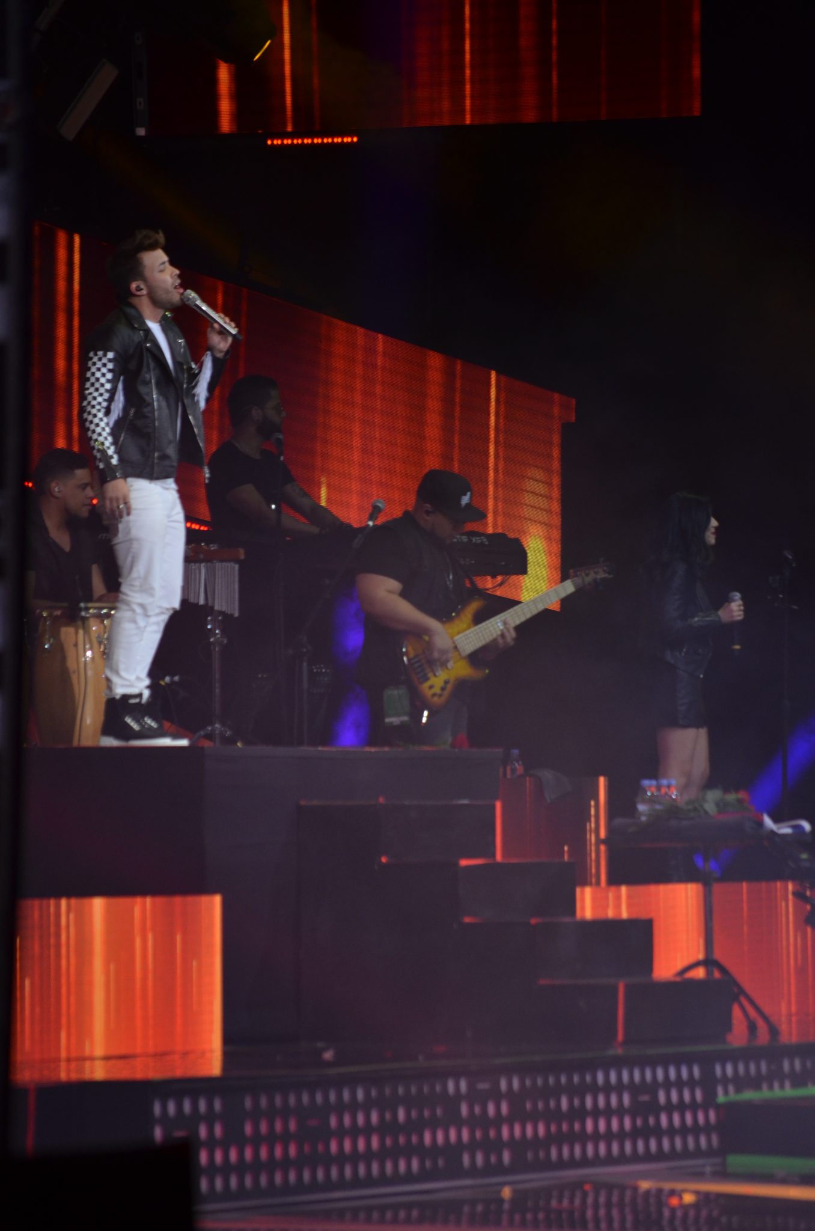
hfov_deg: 5.5
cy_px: 616
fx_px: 8444
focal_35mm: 248
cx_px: 408
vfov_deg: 8.3
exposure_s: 1/125
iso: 800
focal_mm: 165
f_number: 5.3
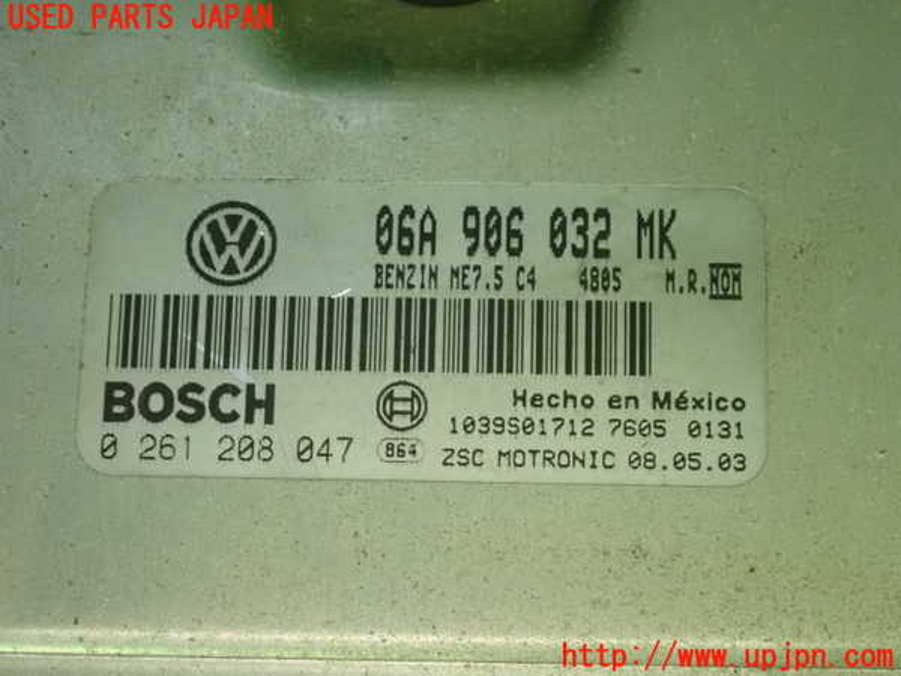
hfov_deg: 19.6
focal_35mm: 100
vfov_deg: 14.8
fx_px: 2603
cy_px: 338
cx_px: 450
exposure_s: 1/80
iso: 1600
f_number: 4.9
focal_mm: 18
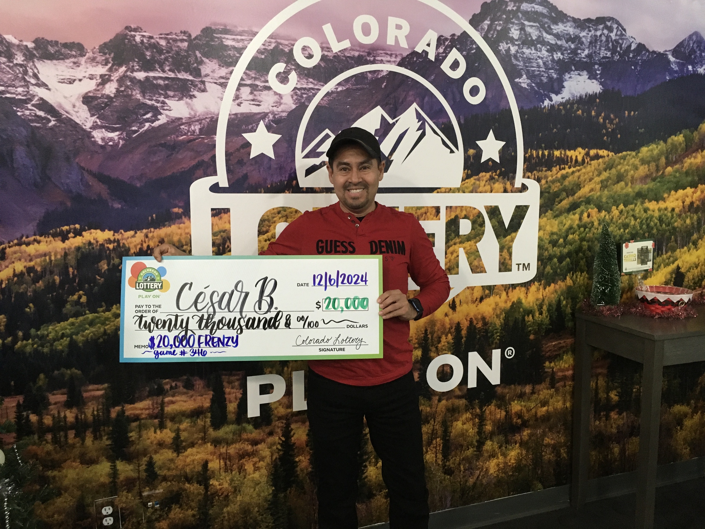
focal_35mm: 29
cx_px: 352
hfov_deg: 61.7
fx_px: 591
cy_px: 264
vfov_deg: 48.2
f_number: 2.2
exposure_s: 1/20
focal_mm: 4.15
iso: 200
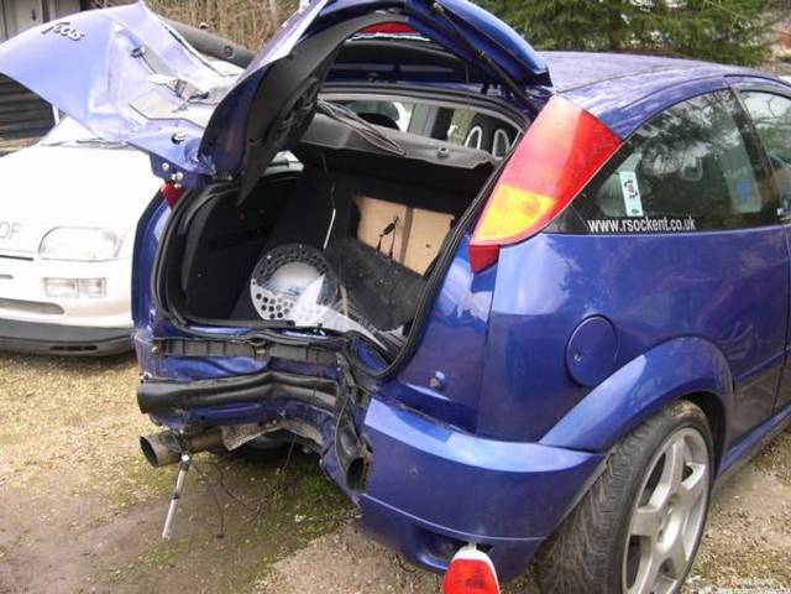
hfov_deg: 49.0
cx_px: 396
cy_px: 297
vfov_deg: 37.7
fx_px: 868
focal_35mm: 38
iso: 100
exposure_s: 1/60.9
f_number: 2.8
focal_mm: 8
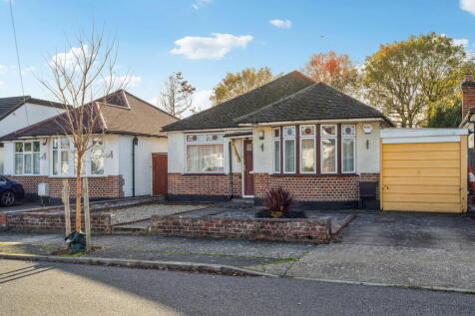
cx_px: 238
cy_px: 158
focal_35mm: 35
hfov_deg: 54.5
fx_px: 462
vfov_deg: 37.8
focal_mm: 35
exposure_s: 1/250
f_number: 5.6
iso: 320
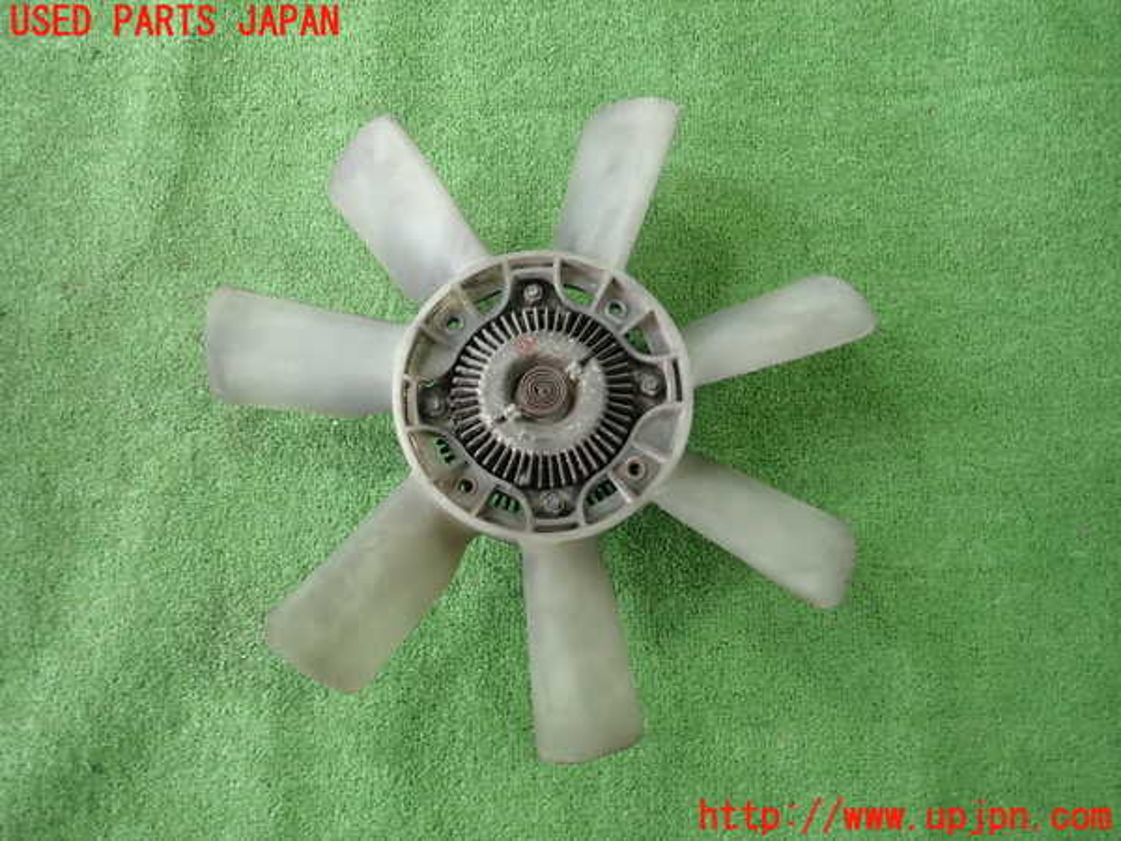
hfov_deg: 69.4
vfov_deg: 54.9
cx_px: 560
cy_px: 420
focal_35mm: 25
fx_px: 810
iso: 125
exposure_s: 1/60
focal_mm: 4.5
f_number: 2
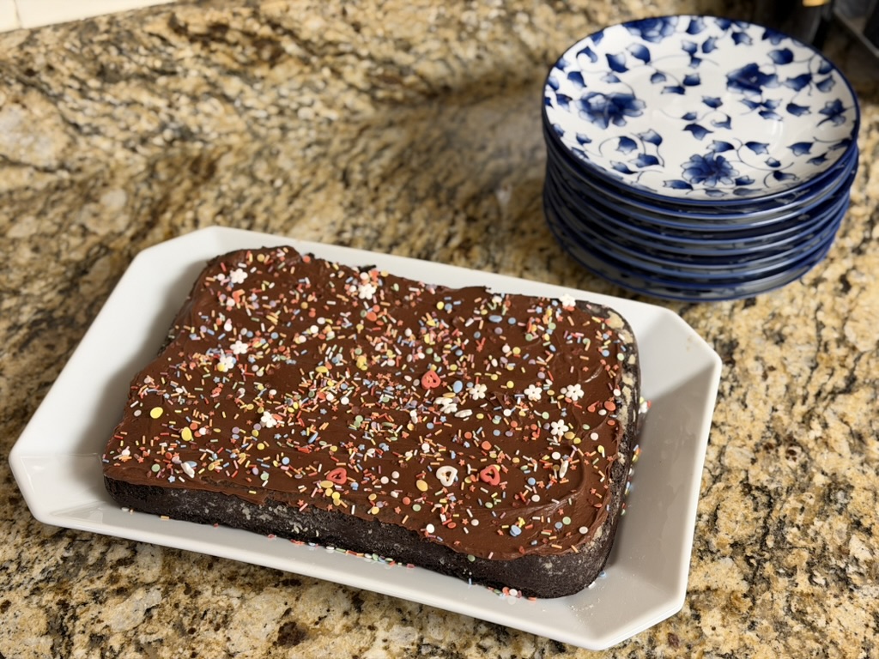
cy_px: 330
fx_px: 1219
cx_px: 440
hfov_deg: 39.7
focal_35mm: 48
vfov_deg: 30.3
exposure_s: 1/40
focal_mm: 6.76
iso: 200
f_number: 1.78
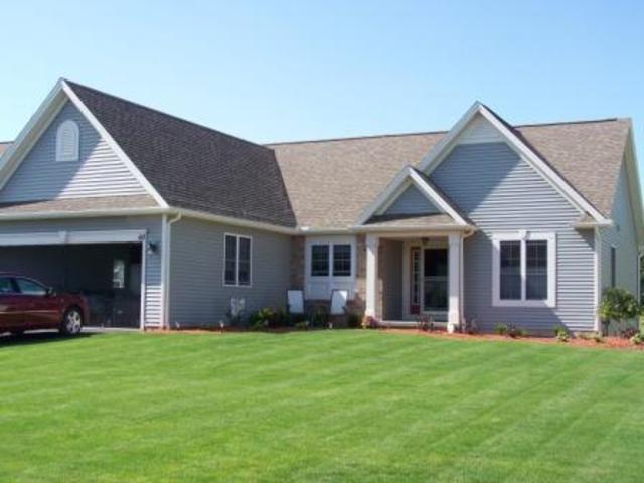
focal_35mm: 51
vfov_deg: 28.6
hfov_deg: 37.5
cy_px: 242
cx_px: 322
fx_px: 949
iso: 64
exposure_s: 1/320
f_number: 4
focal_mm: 8.5
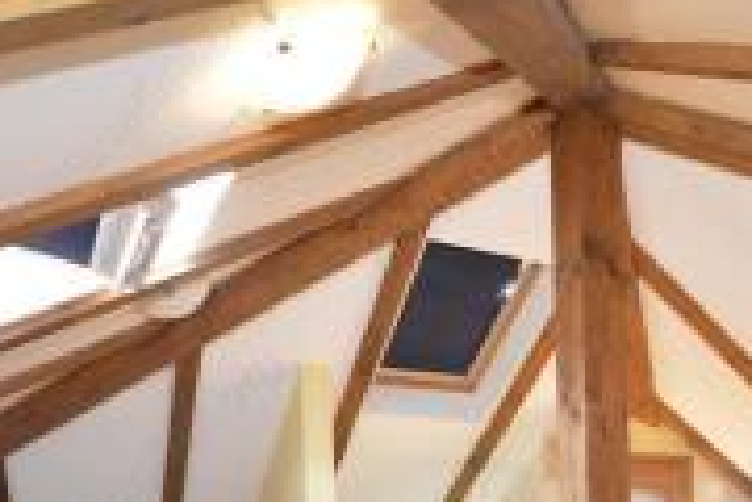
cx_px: 556
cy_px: 621
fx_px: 773
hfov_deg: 50.0
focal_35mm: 37
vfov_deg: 30.0
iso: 1250
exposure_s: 1/125
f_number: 2.8
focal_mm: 14
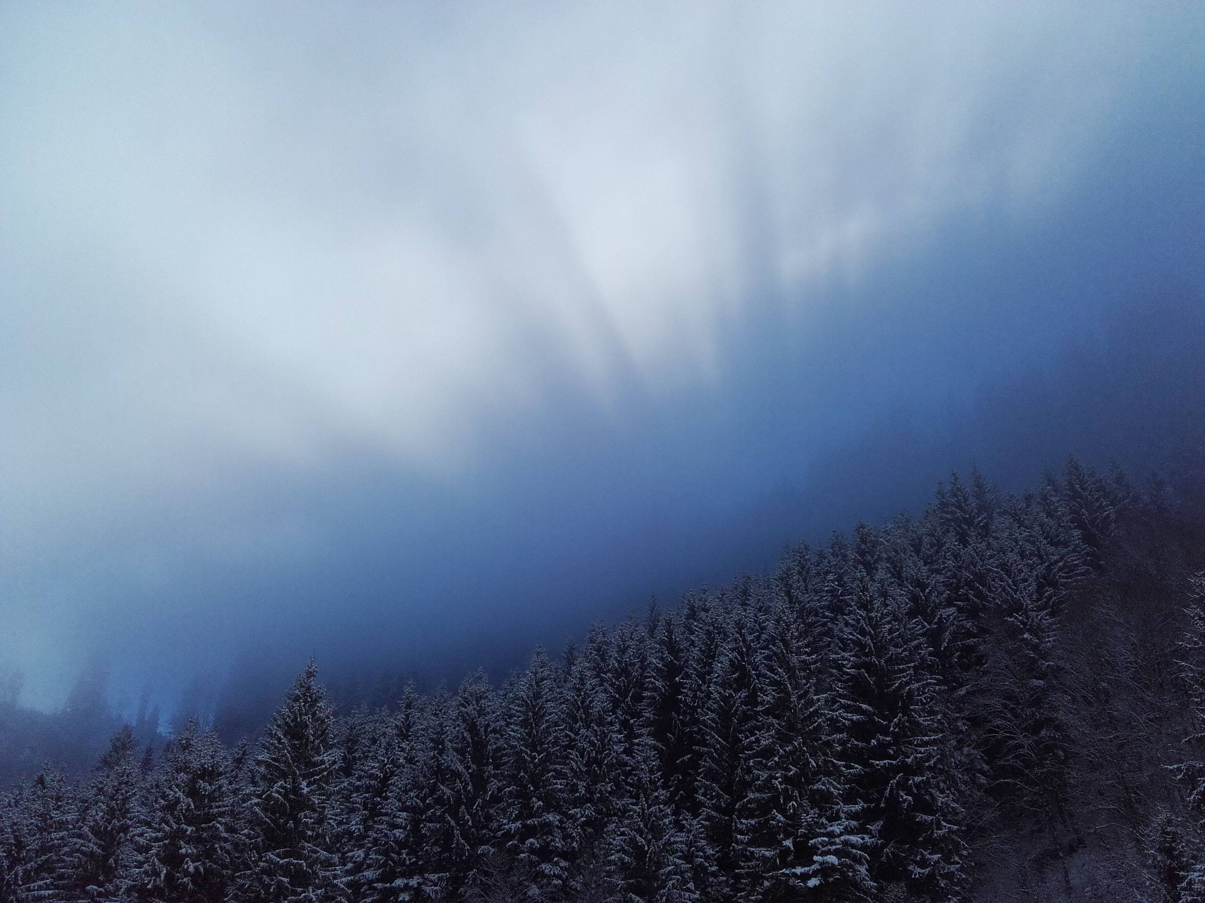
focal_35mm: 31
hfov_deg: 58.4
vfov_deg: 45.4
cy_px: 452
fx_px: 1079
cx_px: 602
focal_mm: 3.31
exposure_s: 1/1425
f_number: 2.2
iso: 50
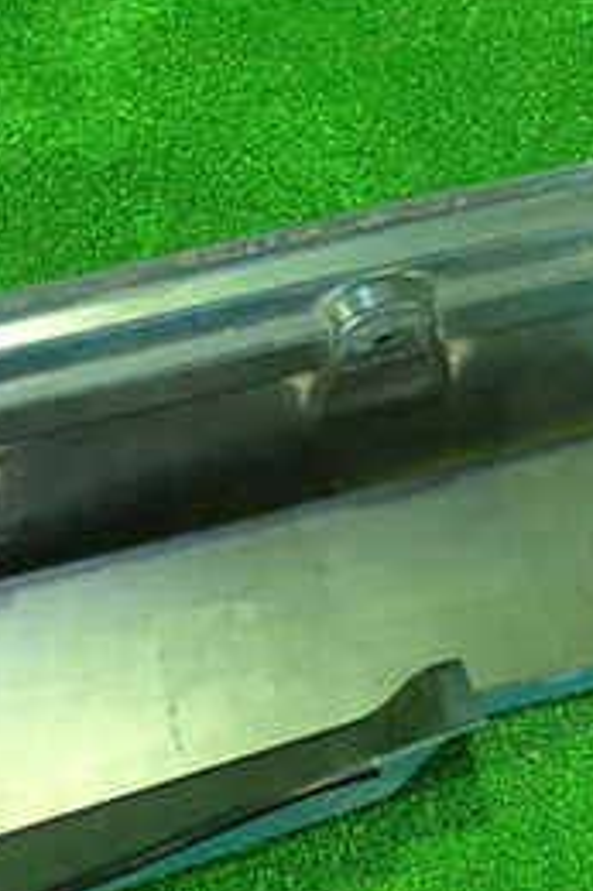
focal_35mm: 72
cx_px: 672
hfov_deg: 18.1
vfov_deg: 28.1
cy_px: 398
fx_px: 1781
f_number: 2.3
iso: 800
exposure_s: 1/30
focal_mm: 5.5
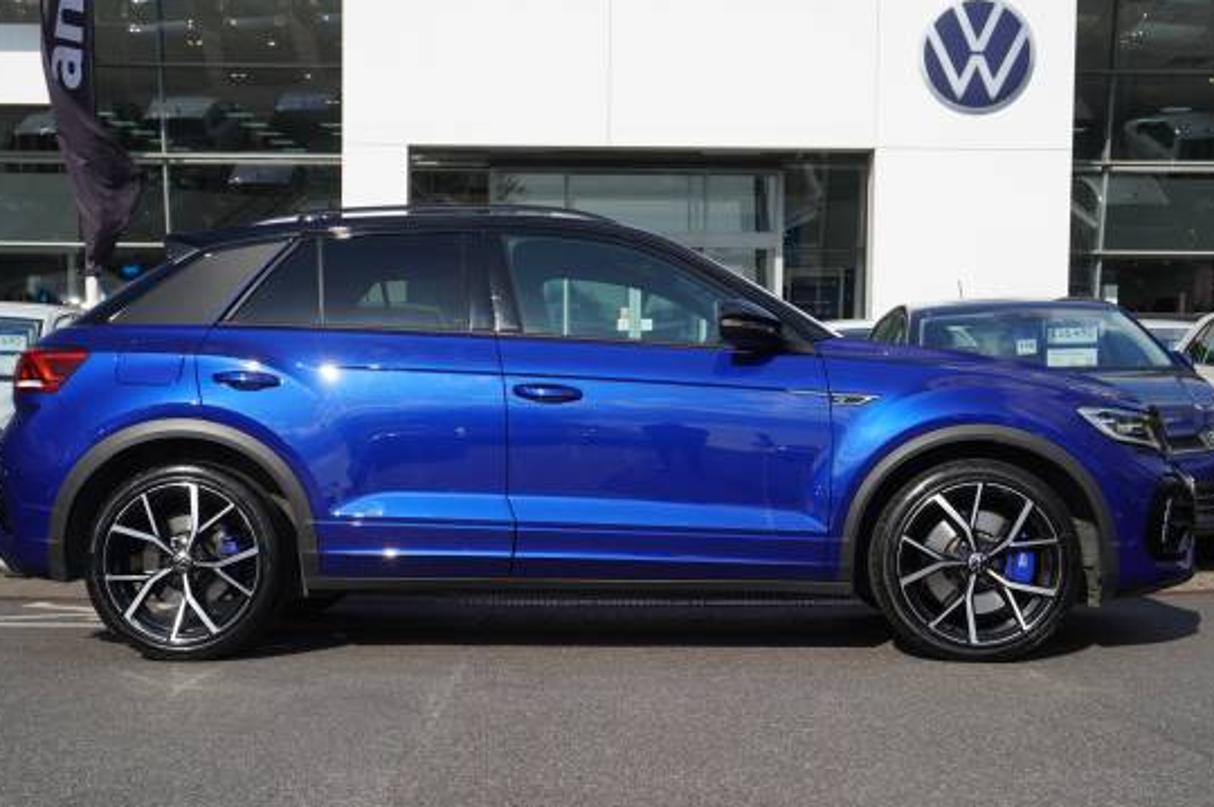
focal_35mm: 52
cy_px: 456
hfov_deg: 38.5
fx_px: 1738
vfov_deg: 26.1
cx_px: 598
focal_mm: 29
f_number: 6.3
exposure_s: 1/250
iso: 100
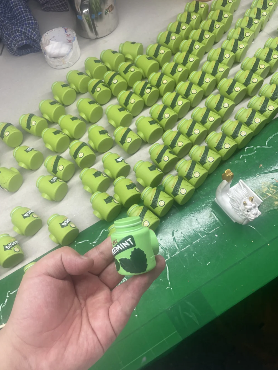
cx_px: 129
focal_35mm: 28
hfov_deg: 49.7
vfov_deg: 63.4
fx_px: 300
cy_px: 188
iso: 32
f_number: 1.6
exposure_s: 1/273
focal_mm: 4.2
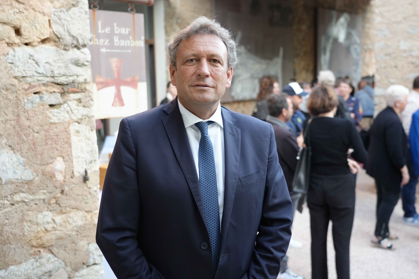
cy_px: 140
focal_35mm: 41
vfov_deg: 32.6
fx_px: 477
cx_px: 210
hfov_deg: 47.4
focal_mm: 41
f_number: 4
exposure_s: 1/160
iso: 1600
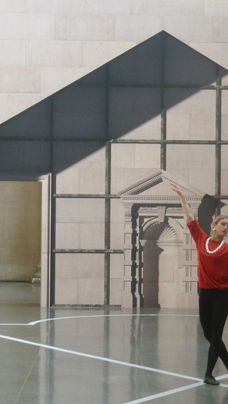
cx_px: 176
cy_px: 202
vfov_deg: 17.0
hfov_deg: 9.6
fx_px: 1354
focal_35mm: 126
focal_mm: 13.7
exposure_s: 1/40
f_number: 4.2
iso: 320
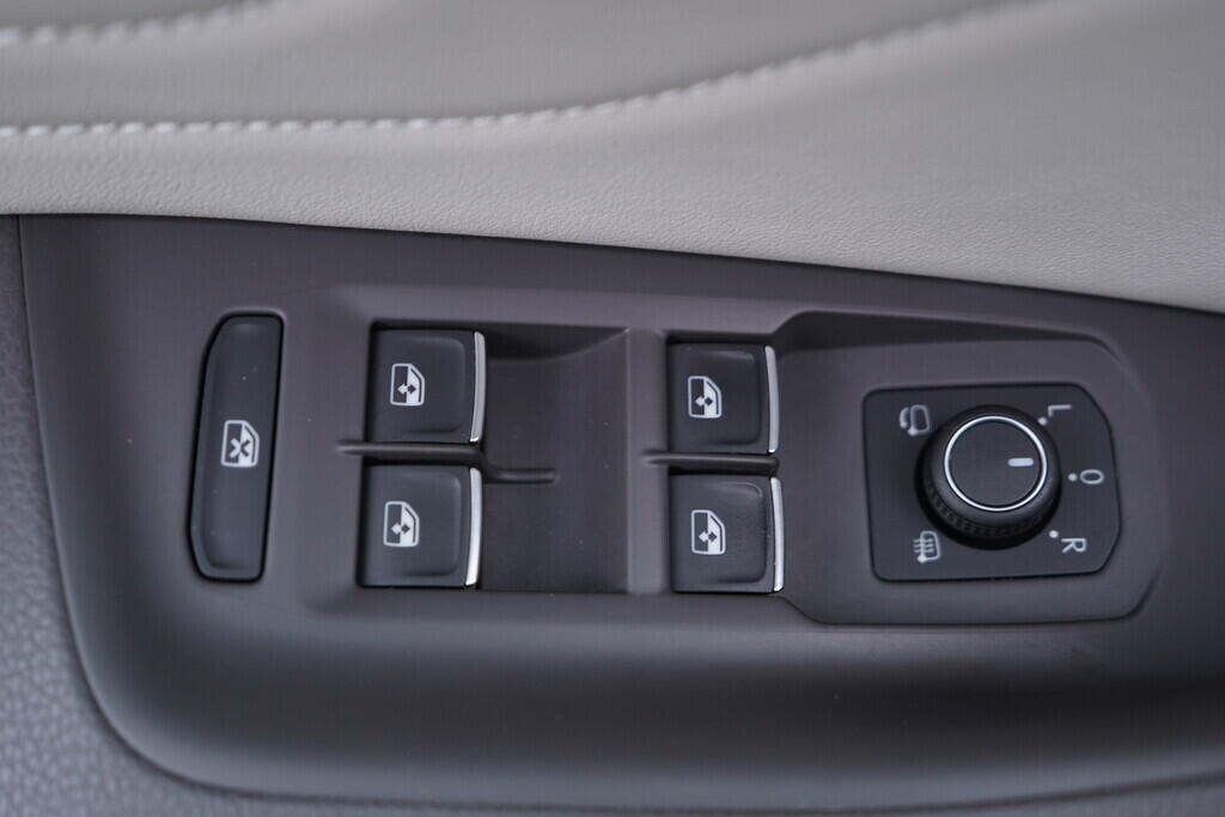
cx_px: 612
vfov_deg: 36.9
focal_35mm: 36
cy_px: 408
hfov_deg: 53.1
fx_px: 1225
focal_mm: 24
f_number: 2.8
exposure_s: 1/40
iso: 160
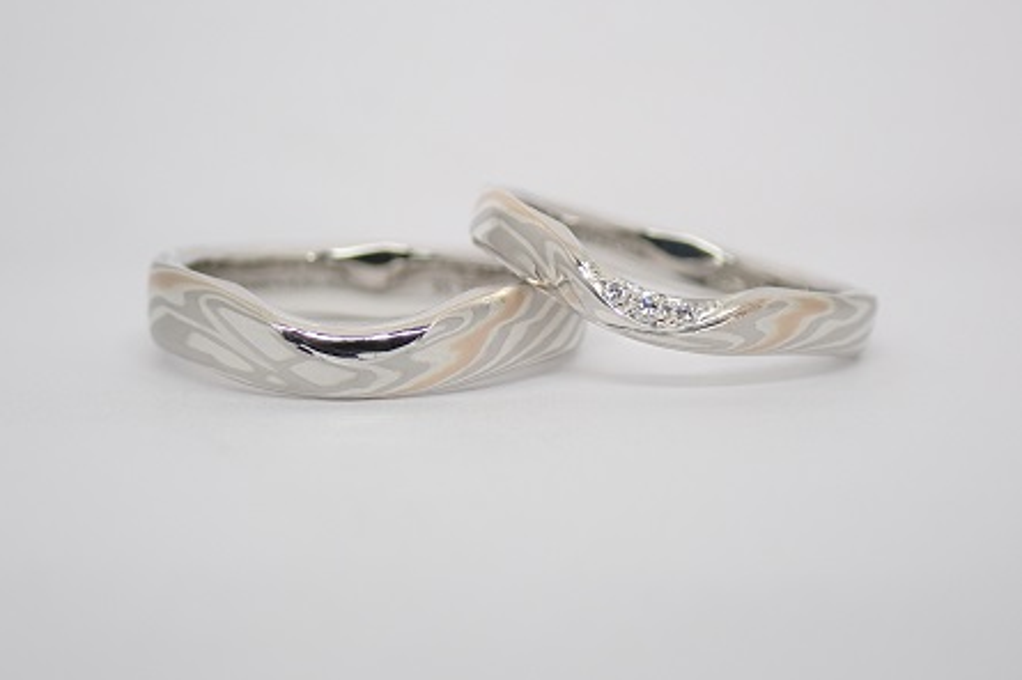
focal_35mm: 81
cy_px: 300
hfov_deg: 25.1
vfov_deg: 16.8
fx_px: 2298
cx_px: 508
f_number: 4.1
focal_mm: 13.65
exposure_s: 1/125
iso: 200
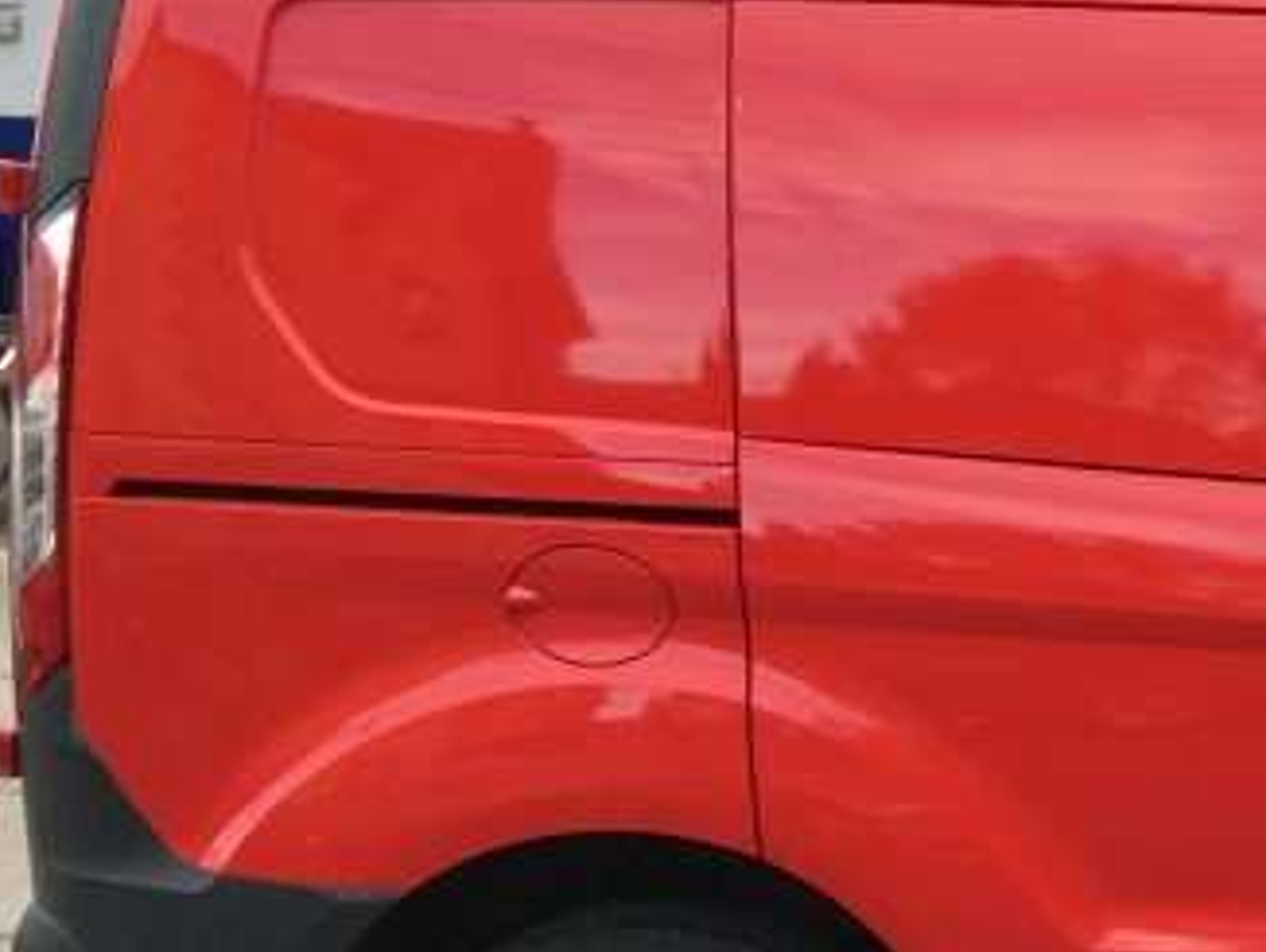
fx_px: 3331
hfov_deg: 19.4
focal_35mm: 91
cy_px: 835
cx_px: 1767
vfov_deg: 16.1
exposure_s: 1/120
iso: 32
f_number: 2.2
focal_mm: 4.15
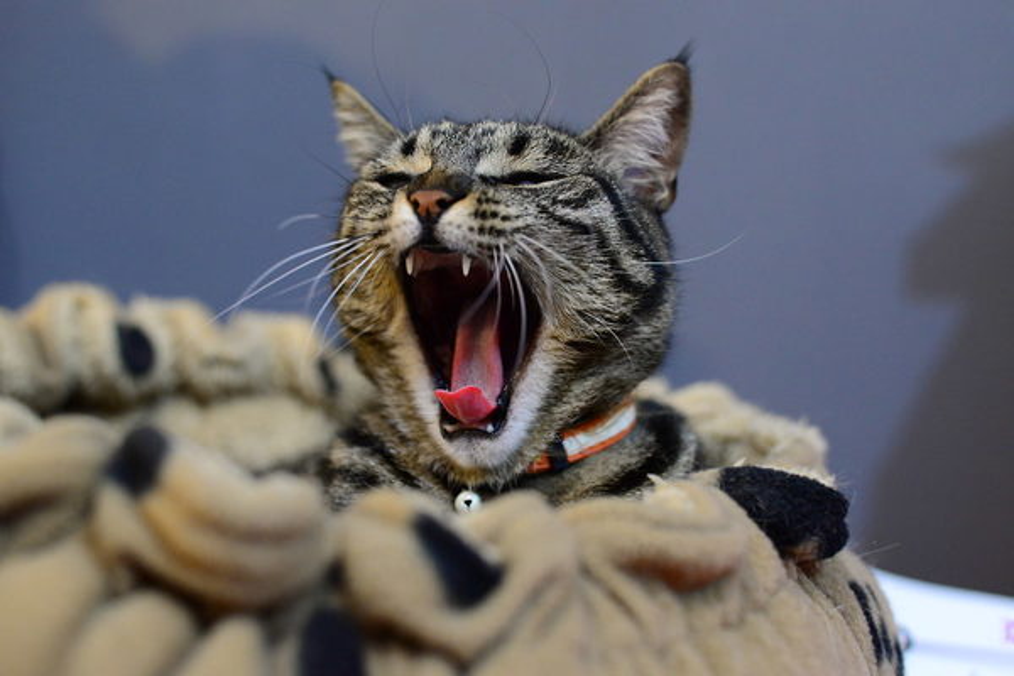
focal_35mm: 50
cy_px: 338
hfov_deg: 39.6
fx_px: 1408
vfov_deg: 27.0
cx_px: 507
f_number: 3.2
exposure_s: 1/80
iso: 5000
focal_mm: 50
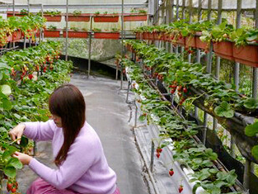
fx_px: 544
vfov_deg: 20.1
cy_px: 65
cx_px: 16
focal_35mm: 73
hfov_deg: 25.6
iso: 320
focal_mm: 28
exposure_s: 1/200
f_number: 8
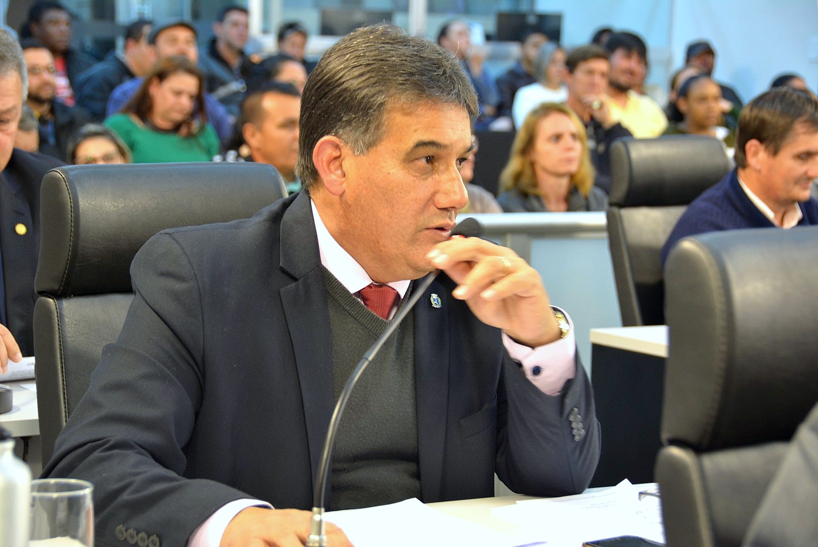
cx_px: 409
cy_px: 274
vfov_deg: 14.7
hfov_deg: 21.9
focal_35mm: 93
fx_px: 2115
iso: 800
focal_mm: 62
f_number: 4.8
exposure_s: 1/40
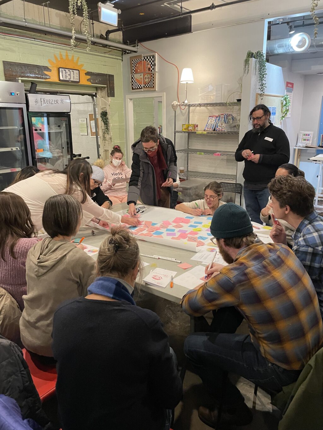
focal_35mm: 26
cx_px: 162
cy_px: 215
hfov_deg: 53.1
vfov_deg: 67.3
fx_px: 323
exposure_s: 1/40
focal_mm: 4.2
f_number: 1.6
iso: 500
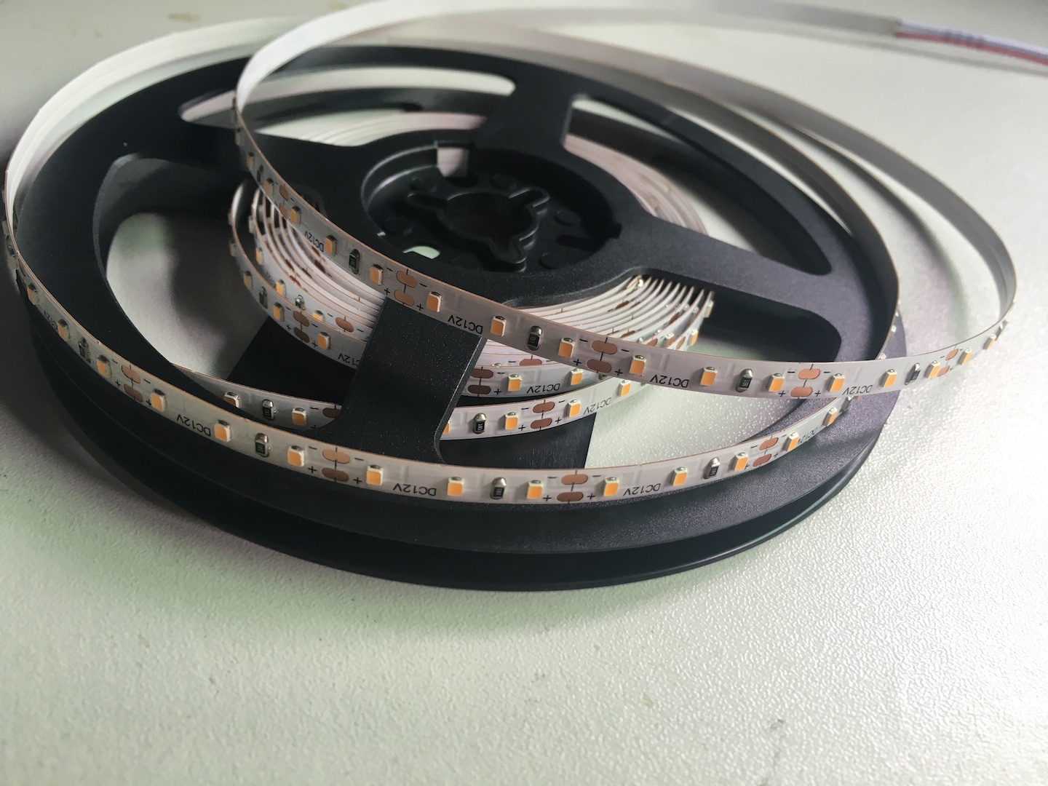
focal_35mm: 29
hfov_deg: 61.7
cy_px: 393
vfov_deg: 48.2
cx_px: 524
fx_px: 878
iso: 25
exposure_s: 1/33
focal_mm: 4.15
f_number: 2.2
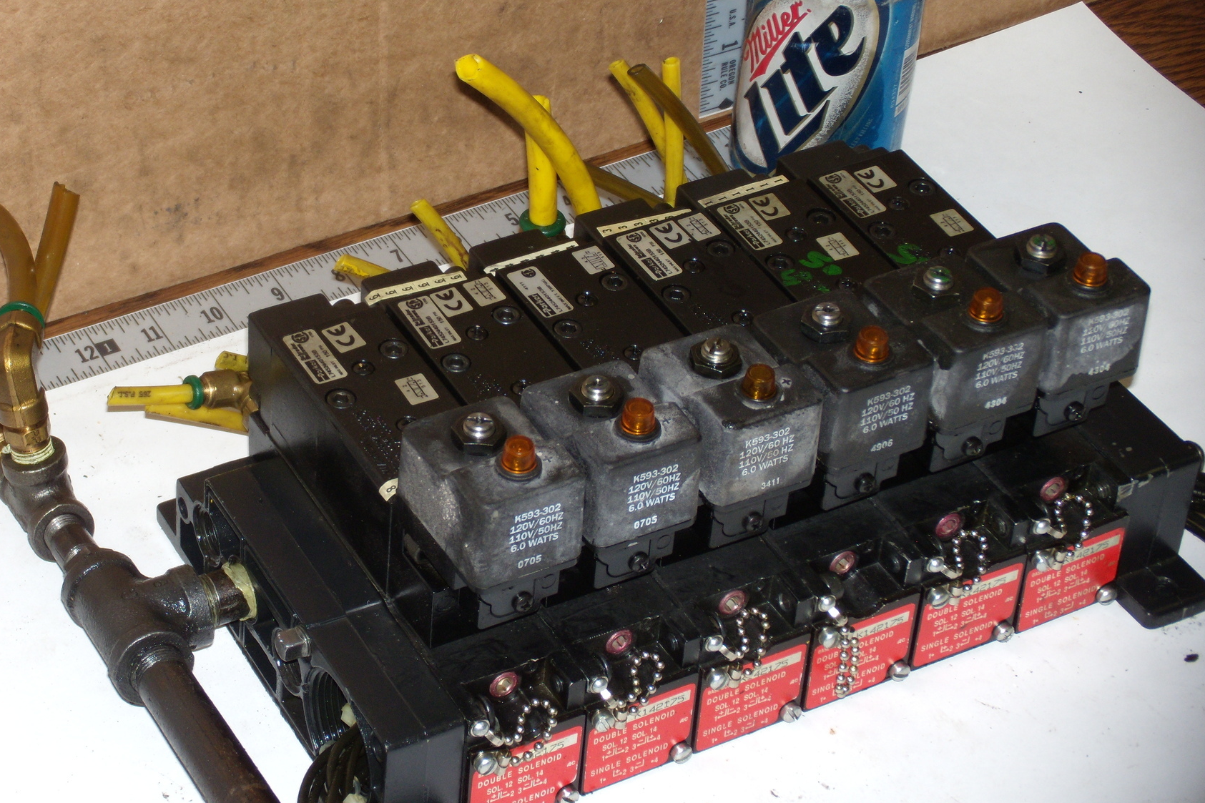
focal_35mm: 85
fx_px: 2845
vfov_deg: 16.1
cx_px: 600
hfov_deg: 23.9
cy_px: 404
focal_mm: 14.3
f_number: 4.1
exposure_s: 1/60
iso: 100
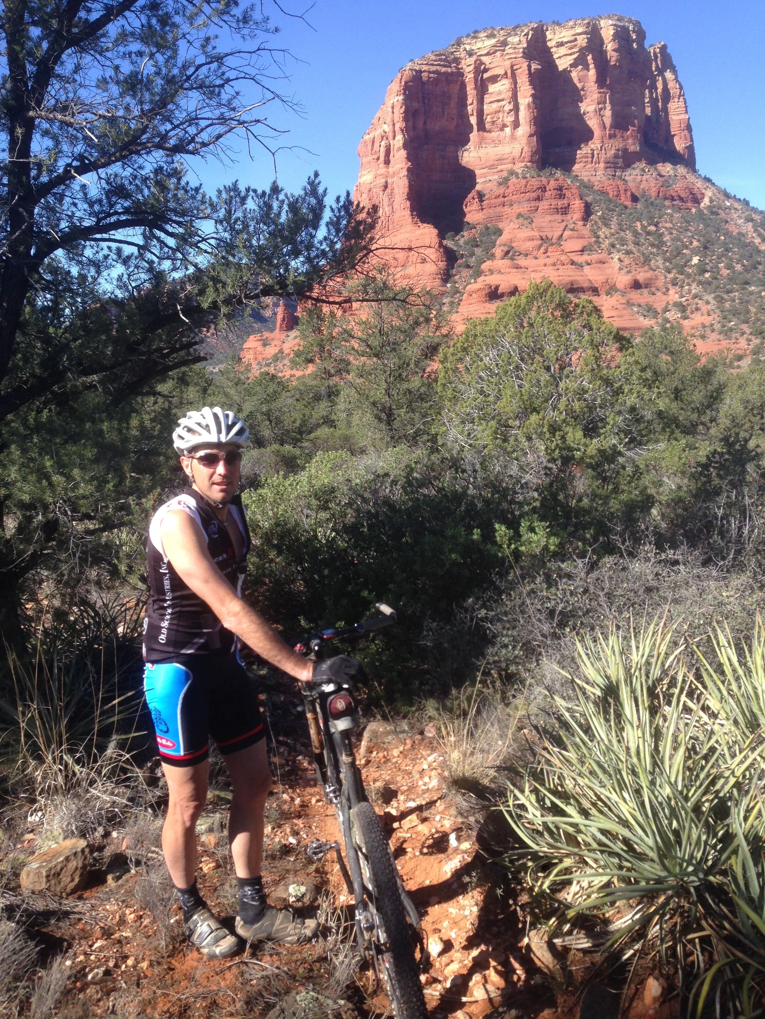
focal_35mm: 33
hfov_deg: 42.9
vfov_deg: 55.4
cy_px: 510
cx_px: 382
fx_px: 972
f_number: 2.4
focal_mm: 4.12
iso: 50
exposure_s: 1/775
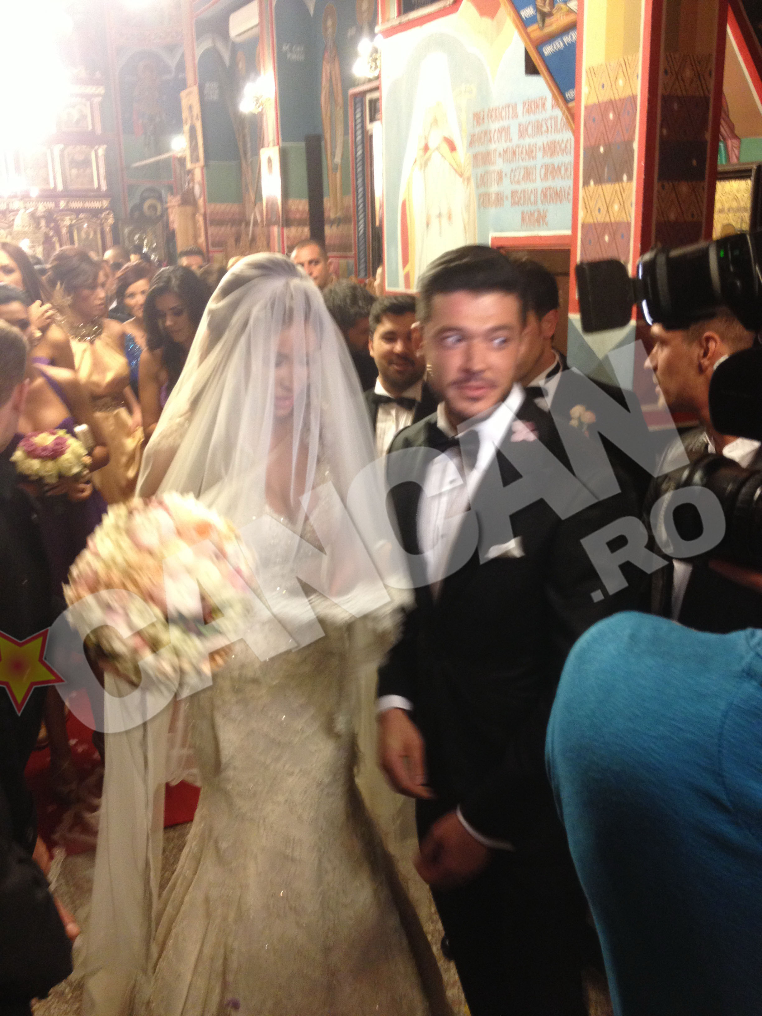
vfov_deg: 52.6
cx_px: 381
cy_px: 508
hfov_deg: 40.7
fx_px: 1027
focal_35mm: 35
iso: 160
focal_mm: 4.28
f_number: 2.4
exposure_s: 1/20
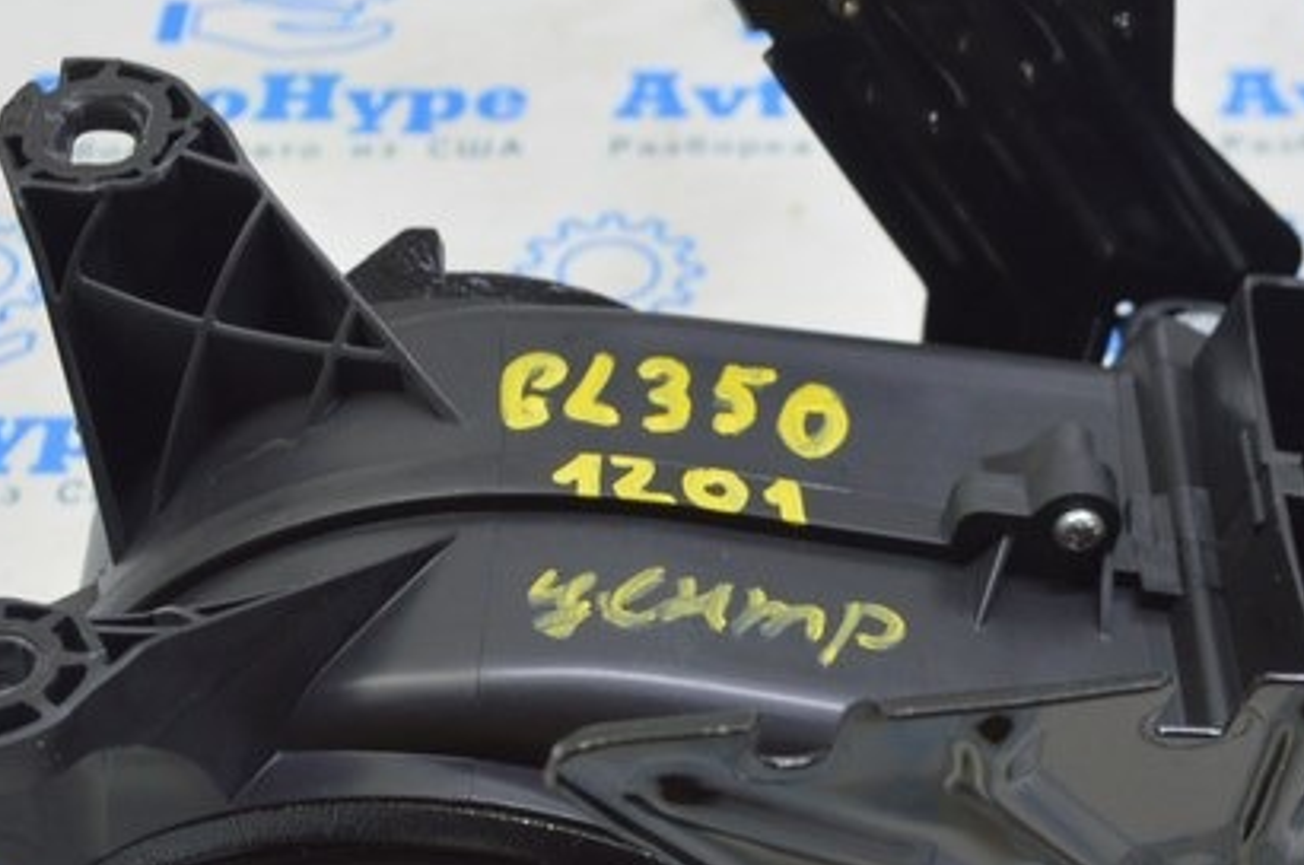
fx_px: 3255
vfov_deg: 15.1
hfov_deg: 22.6
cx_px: 786
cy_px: 606
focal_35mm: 90
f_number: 5.6
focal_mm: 24
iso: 400
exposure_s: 1/20
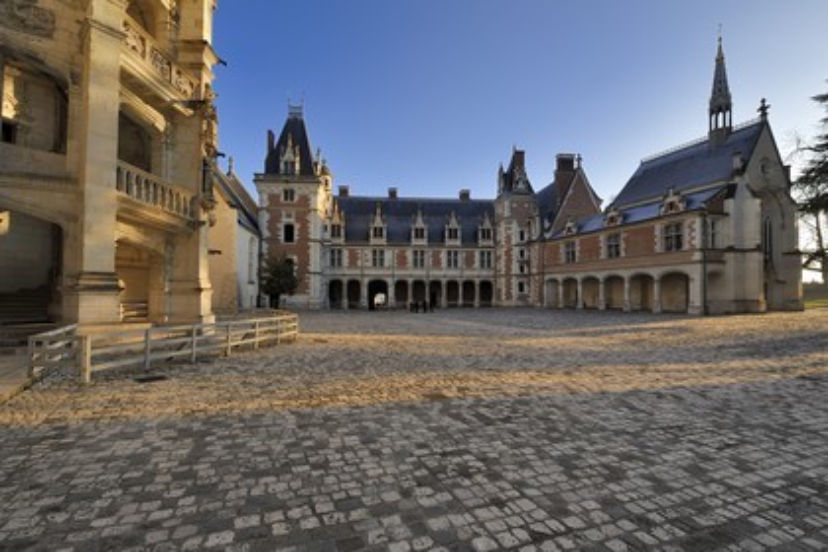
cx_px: 414
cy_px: 276
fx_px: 322
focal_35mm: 14
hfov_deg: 104.3
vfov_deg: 81.2
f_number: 9
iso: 200
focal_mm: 14
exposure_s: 1/160
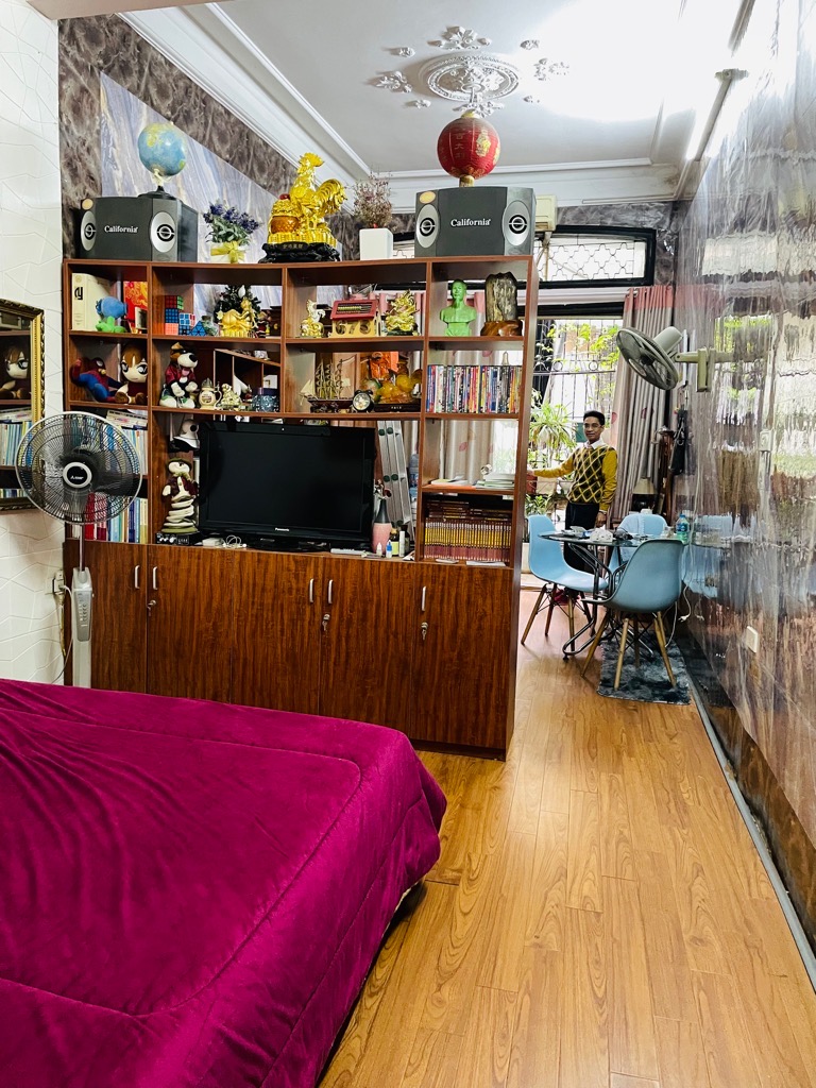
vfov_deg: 67.3
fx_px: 817
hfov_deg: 53.1
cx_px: 408
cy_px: 544
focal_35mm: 26
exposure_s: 1/33
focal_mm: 4.2
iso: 500
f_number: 1.6
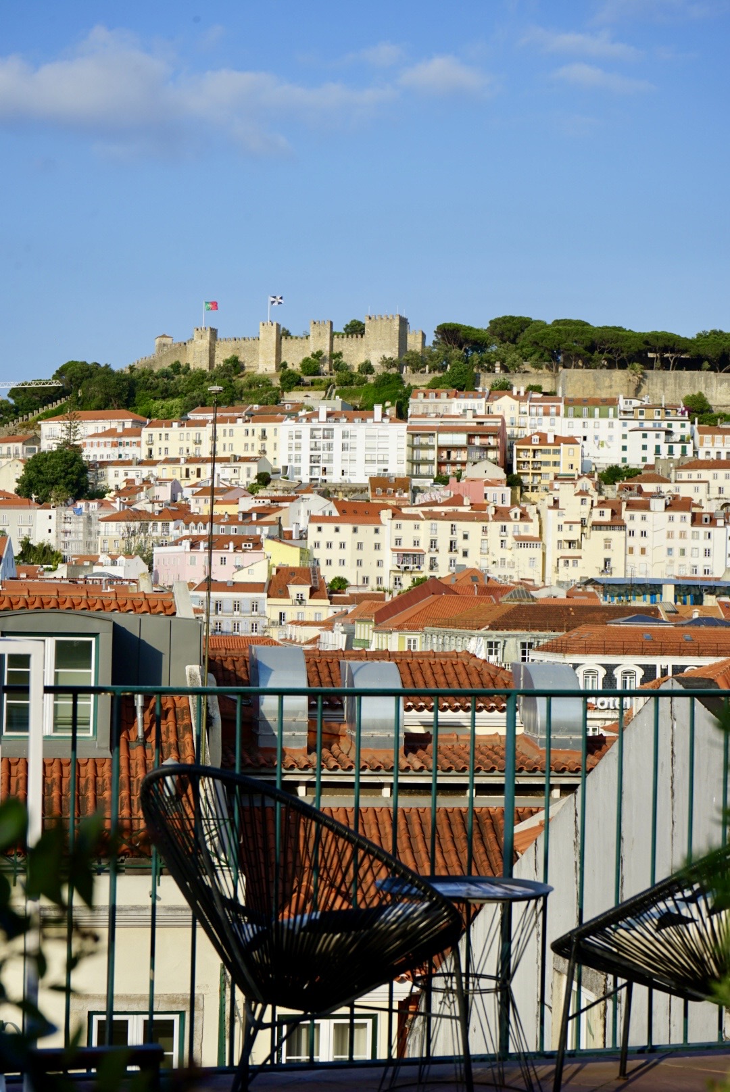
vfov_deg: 30.9
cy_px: 546
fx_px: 1974
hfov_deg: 21.0
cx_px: 365
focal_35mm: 65
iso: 100
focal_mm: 65
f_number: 11
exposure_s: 1/160
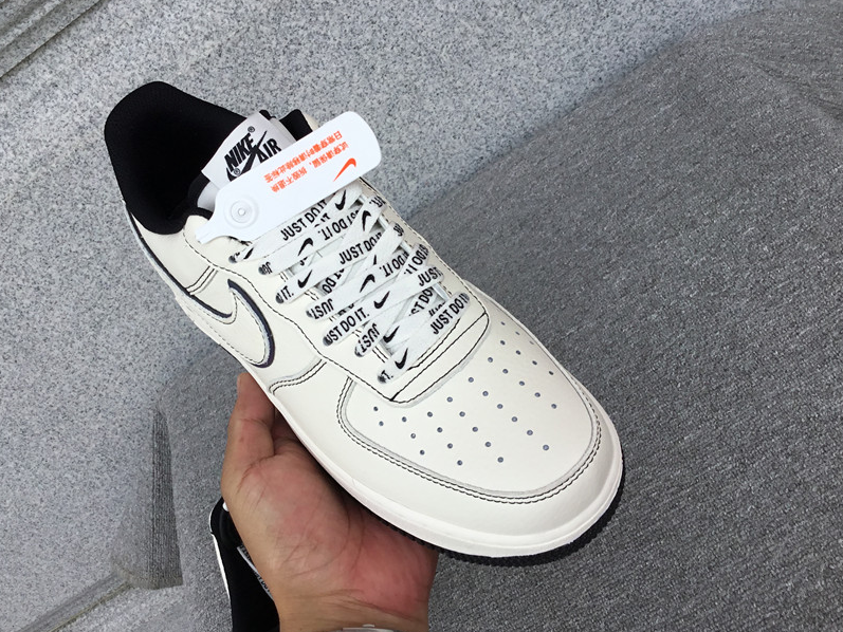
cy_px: 302
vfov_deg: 40.7
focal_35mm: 35
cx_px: 387
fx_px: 852
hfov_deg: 52.6
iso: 25
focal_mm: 3.3
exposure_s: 1/657
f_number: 2.4
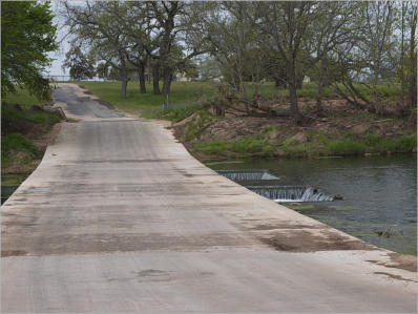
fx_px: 967
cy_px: 157
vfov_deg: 18.5
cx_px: 209
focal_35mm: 80
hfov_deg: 24.4
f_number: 8
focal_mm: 40
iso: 200
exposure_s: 1/400
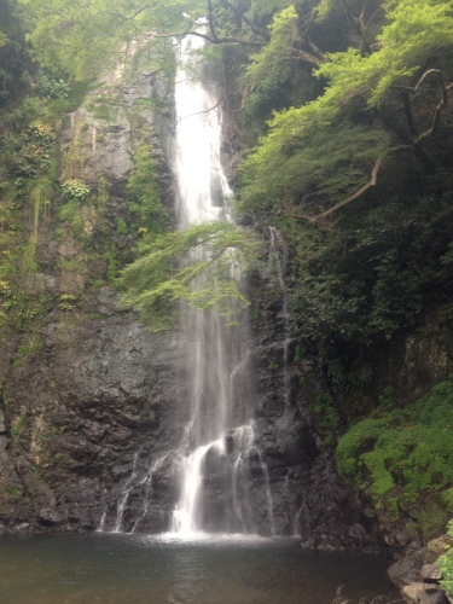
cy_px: 302
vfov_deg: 52.6
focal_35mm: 35
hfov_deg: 40.7
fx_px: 611
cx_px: 226
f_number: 2.4
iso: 80
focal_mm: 4.28
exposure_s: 1/20
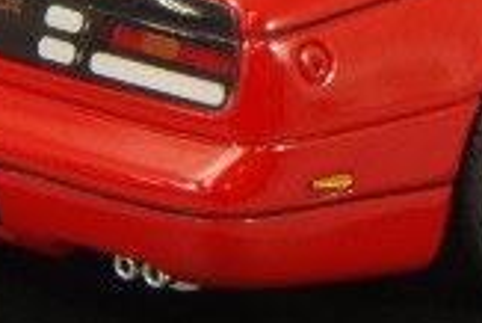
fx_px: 5896
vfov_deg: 3.1
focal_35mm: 440
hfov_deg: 4.7
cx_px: 476
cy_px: -117
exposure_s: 1/2.5
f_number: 32
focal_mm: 75
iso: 800
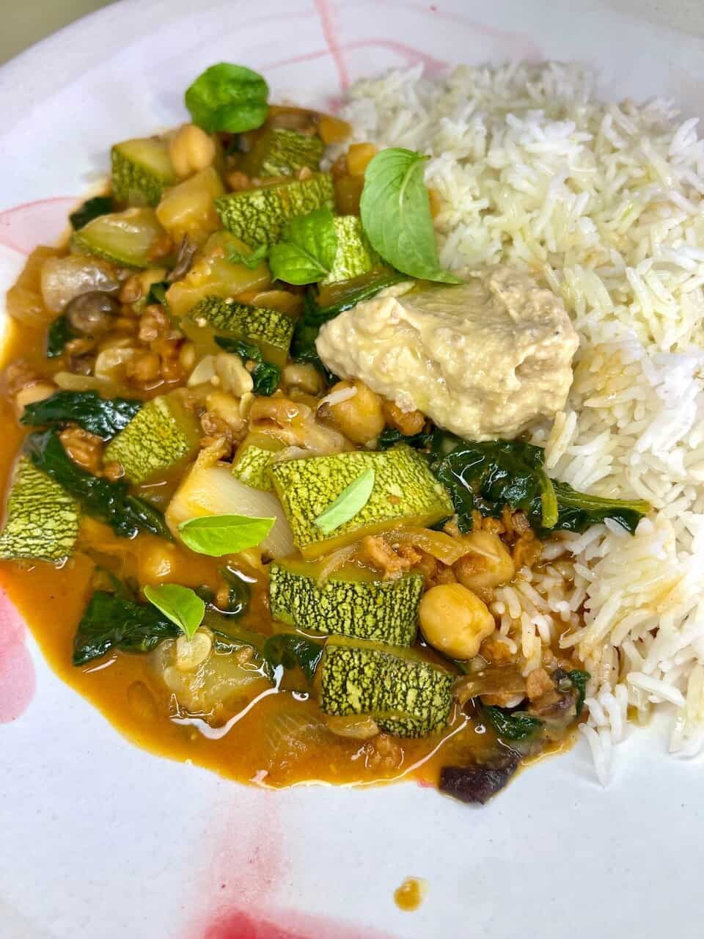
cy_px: 470
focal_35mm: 25
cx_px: 352
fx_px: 678
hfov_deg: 54.9
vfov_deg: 69.4
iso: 64
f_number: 1.6
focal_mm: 5.1
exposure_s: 1/120
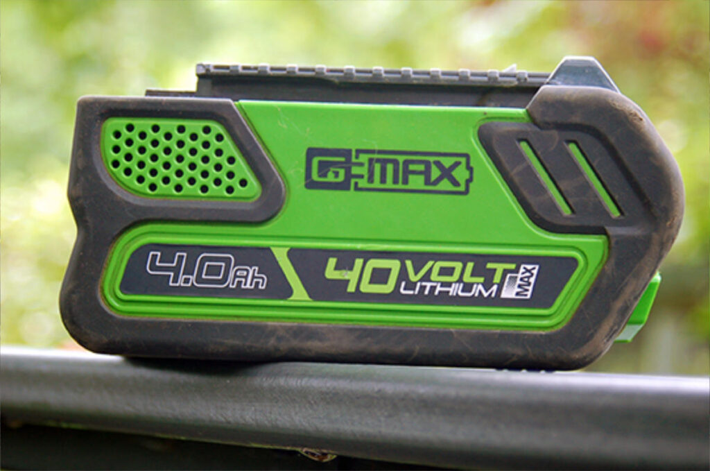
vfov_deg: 28.8
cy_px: 236
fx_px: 915
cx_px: 355
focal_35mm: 46
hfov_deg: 42.4
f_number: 6.3
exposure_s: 1/160
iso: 200
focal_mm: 31
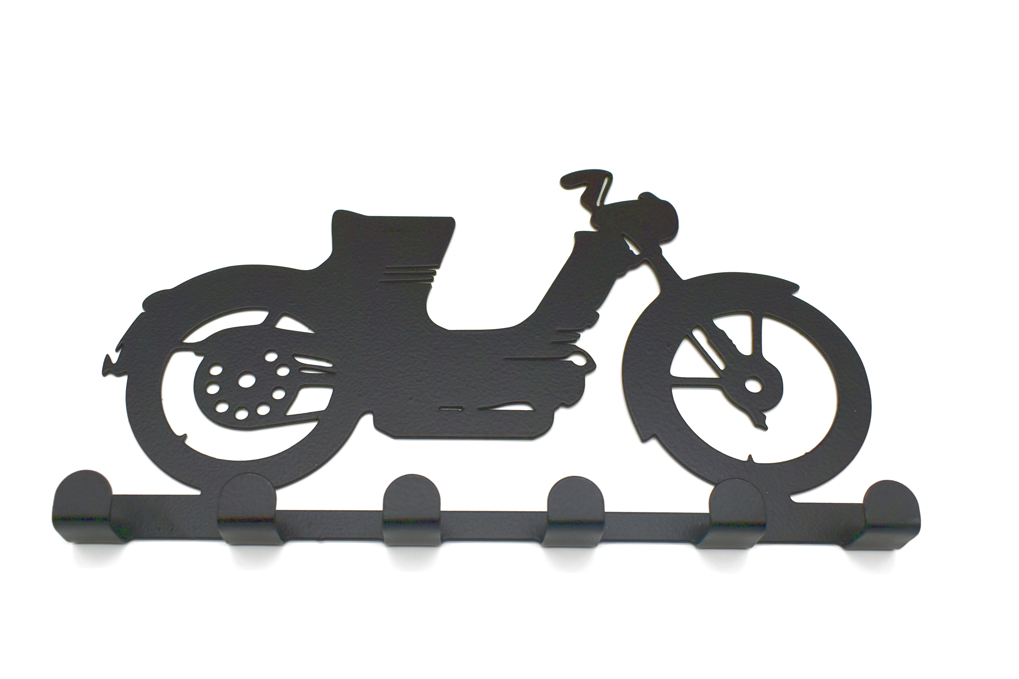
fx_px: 1160
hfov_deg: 47.4
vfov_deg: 32.6
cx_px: 490
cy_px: 344
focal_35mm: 41
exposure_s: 1/250
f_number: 6.3
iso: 200
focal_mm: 24
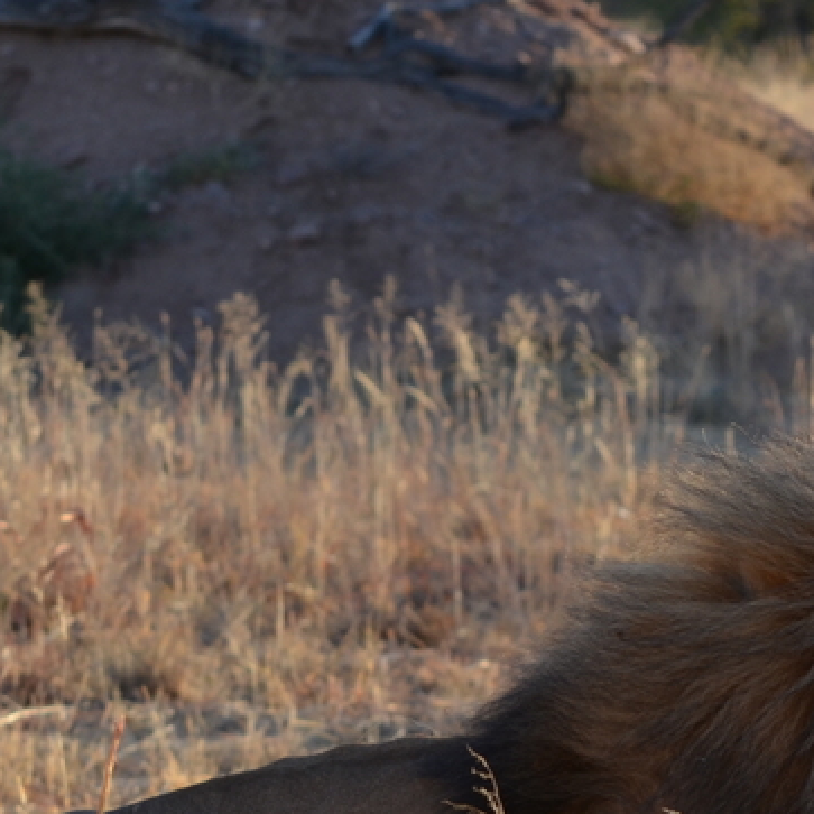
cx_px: 666
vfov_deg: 3.8
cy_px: 673
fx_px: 12185
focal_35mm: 458
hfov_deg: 3.8
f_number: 7.1
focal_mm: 102
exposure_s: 1/200
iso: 200
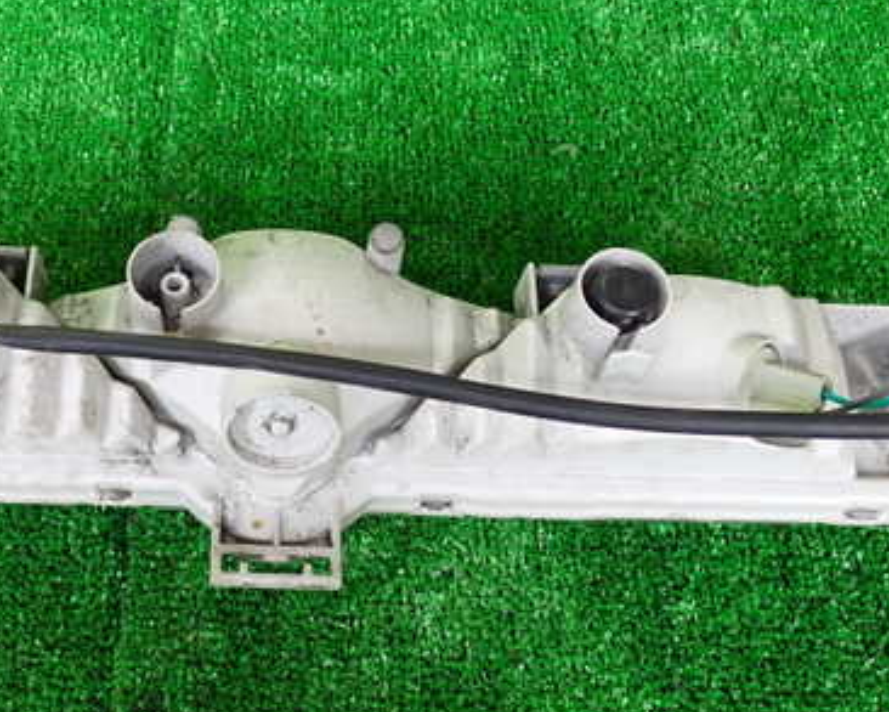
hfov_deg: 38.3
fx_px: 1263
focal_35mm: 48
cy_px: 340
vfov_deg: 31.5
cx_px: 284
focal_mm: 5.4
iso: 200
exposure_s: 1/125
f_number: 2.3
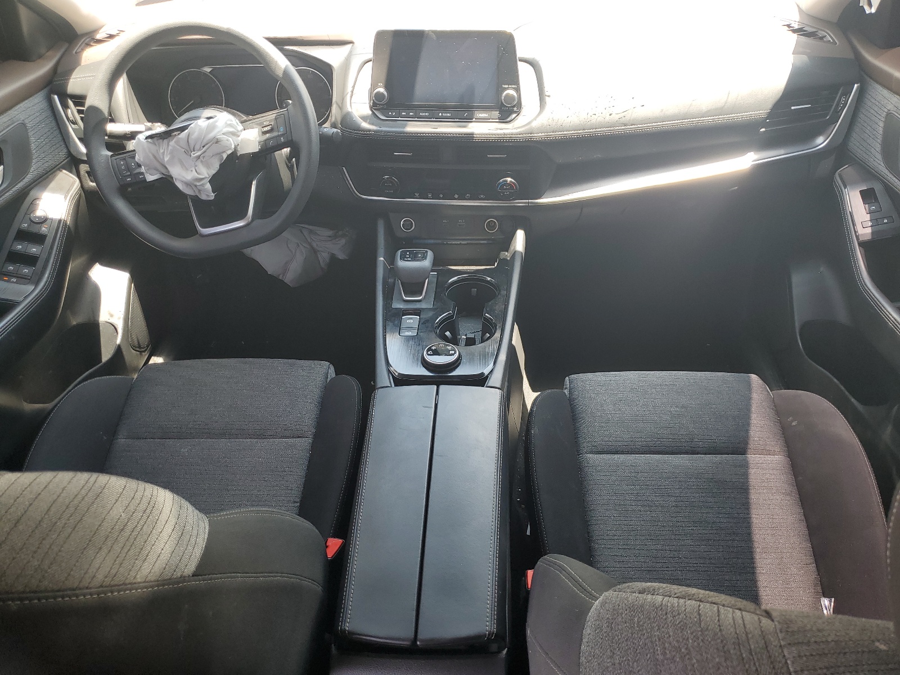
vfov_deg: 53.1
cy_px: 338
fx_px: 676
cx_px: 450
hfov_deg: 67.3
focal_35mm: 26
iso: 50
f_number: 1.5
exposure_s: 1/130
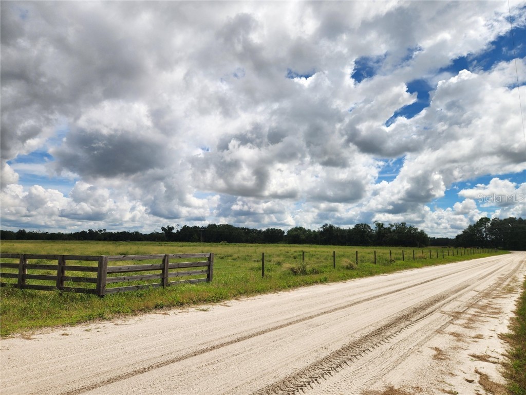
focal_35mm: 23
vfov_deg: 58.9
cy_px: 198
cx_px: 263
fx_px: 349
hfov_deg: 73.9
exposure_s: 1/4098
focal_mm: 5.4
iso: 20
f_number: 1.8
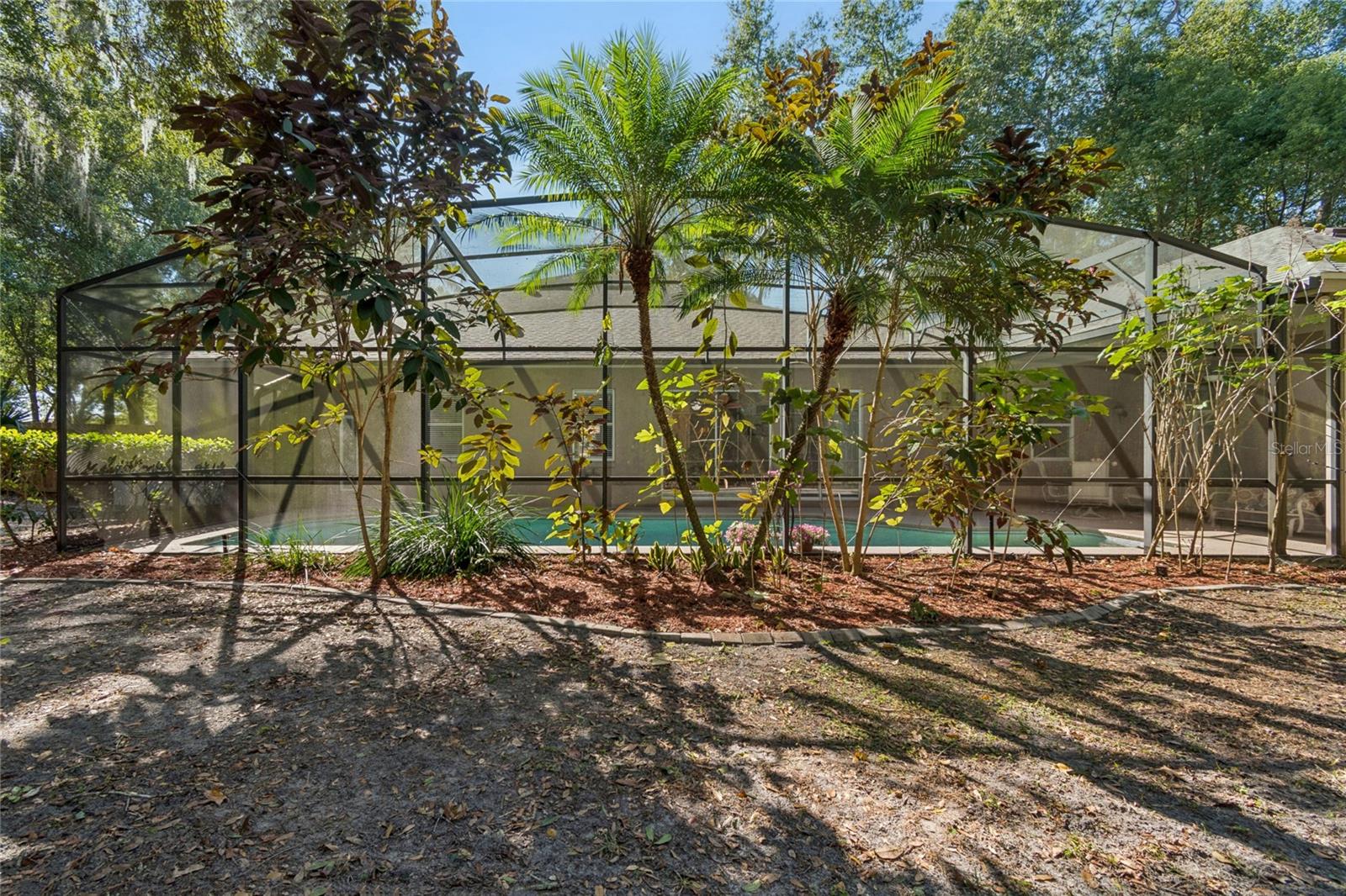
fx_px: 561
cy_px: 448
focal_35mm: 15
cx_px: 673
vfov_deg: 77.3
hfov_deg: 100.4
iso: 100
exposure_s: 1/80
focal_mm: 10
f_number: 7.1
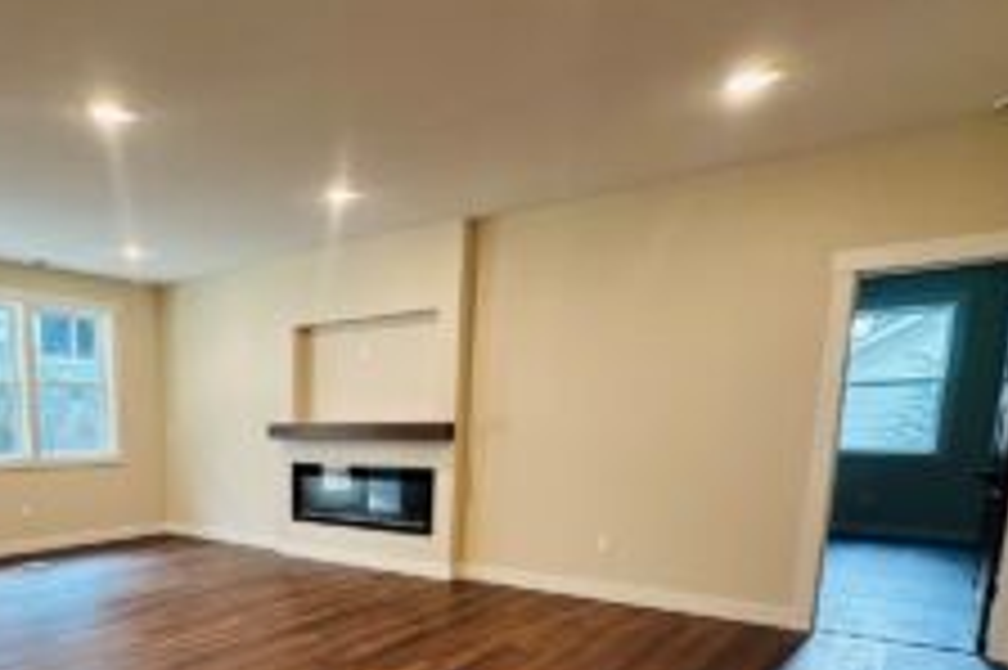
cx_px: 274
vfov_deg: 46.5
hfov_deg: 65.9
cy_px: 549
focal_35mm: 26
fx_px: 727
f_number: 2.2
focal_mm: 2.22
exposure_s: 1/120
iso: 250
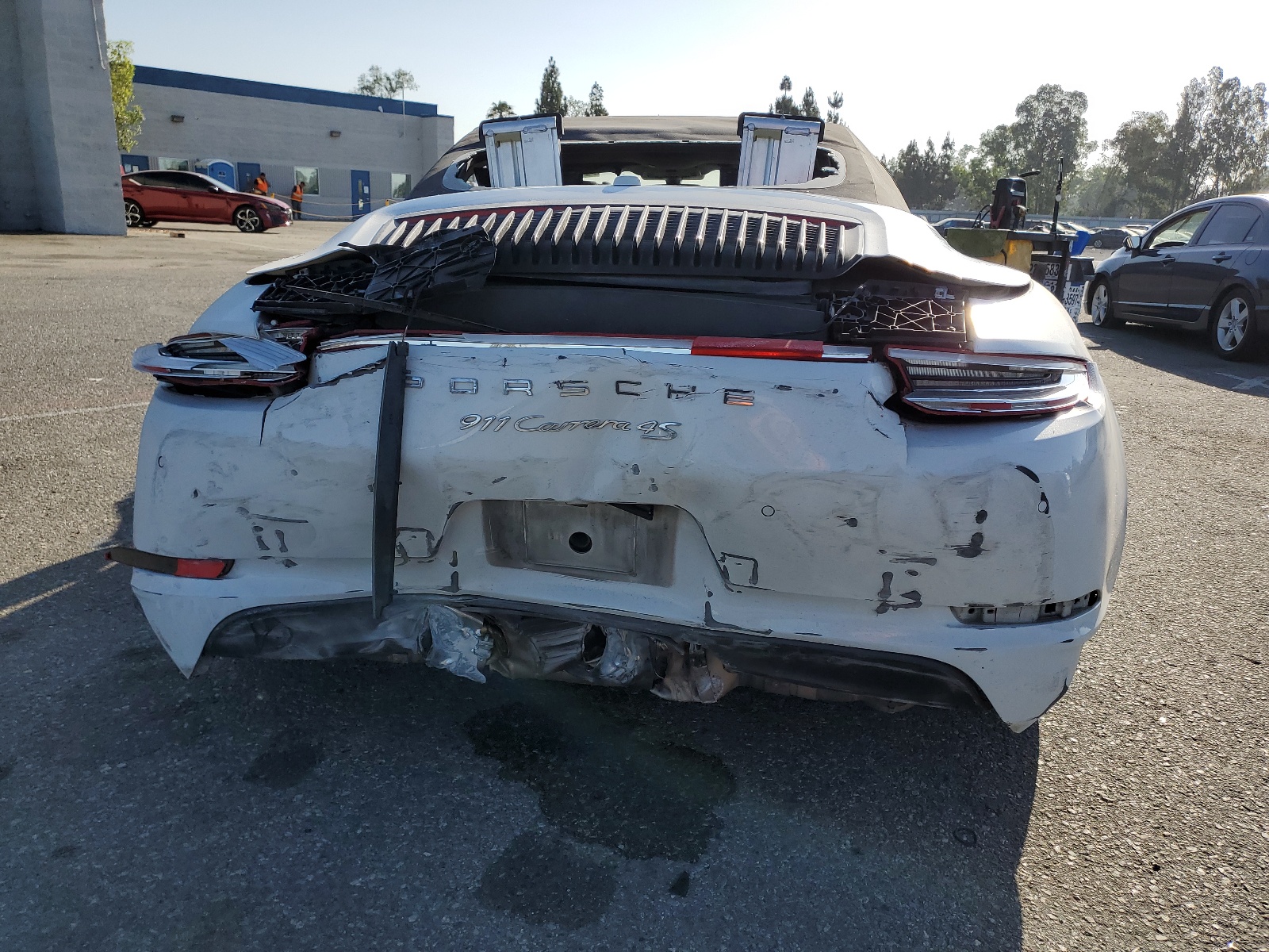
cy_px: 476
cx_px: 634
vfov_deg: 53.1
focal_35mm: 26
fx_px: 953
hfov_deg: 67.3
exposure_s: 1/3333
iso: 50
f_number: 1.5
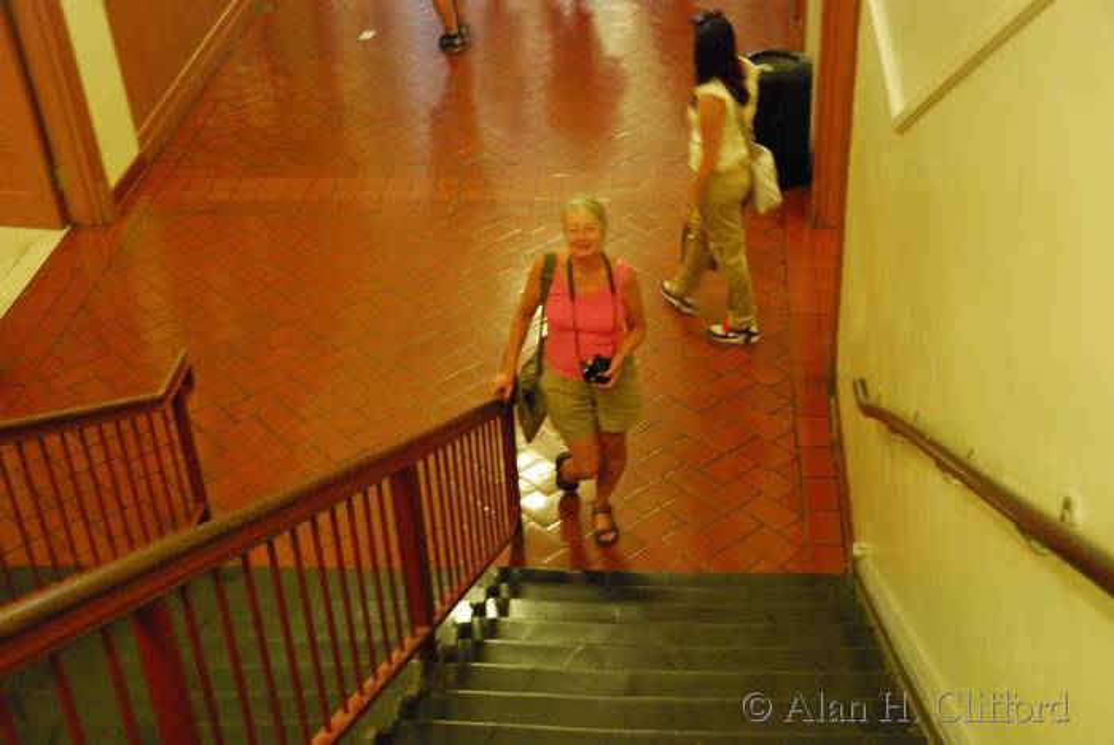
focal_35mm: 48
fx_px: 1487
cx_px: 557
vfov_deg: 28.1
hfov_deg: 41.1
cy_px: 372
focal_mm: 32
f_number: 4.2
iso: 1600
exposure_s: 1/6
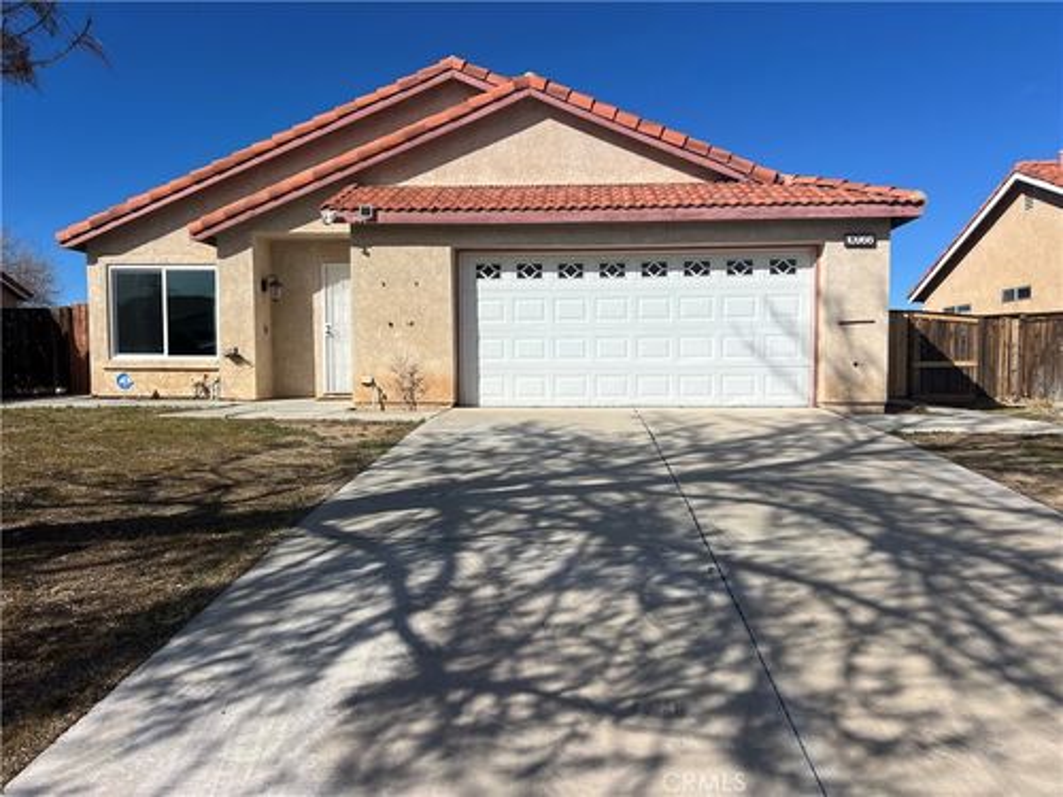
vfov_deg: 53.1
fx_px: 798
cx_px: 532
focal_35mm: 26
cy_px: 398
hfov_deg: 67.3
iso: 50
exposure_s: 1/8696
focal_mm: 5.7
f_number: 1.5
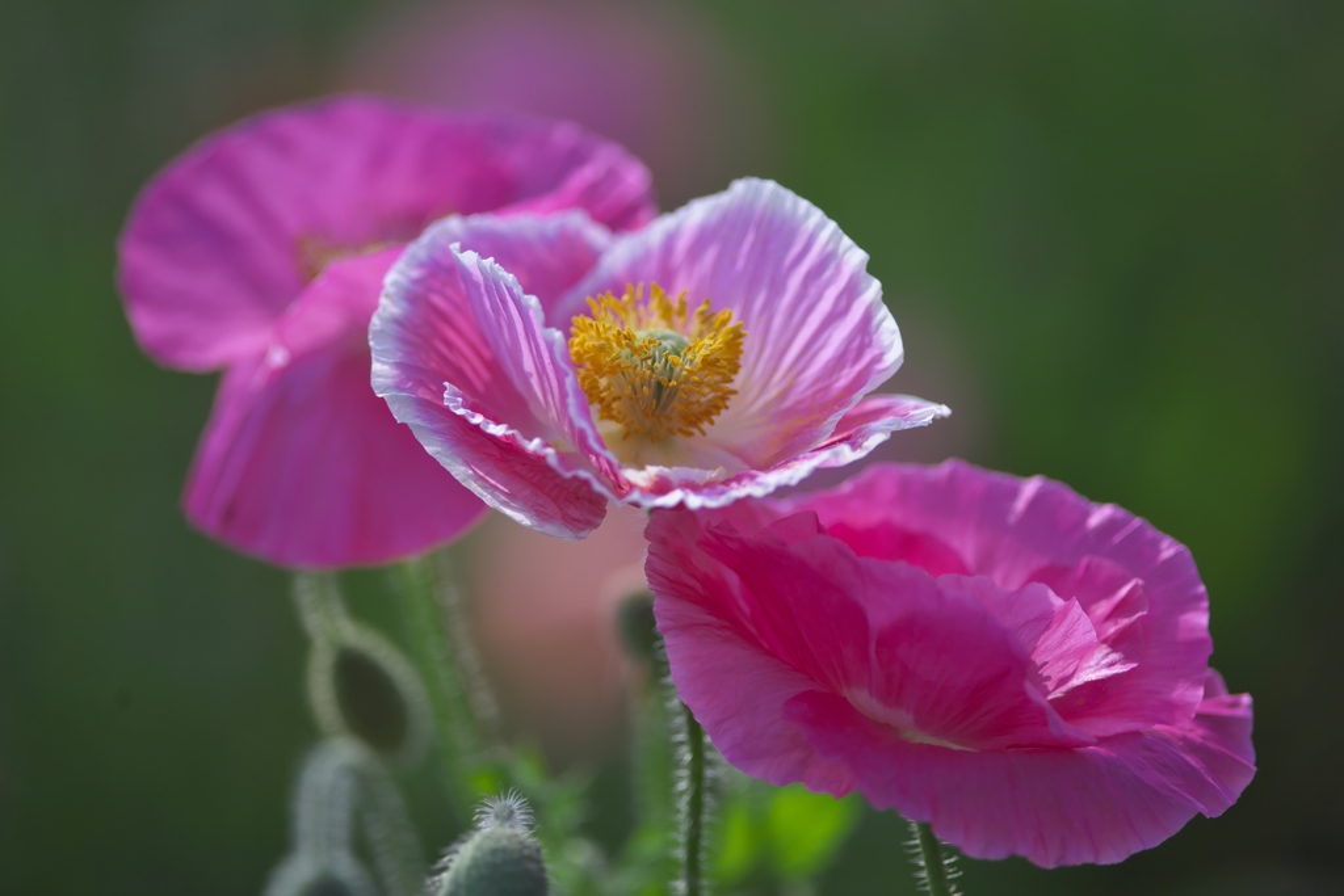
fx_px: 11201
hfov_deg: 6.9
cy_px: 448
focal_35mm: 300
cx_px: 672
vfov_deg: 4.6
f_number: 4
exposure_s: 1/3200
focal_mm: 300
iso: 100
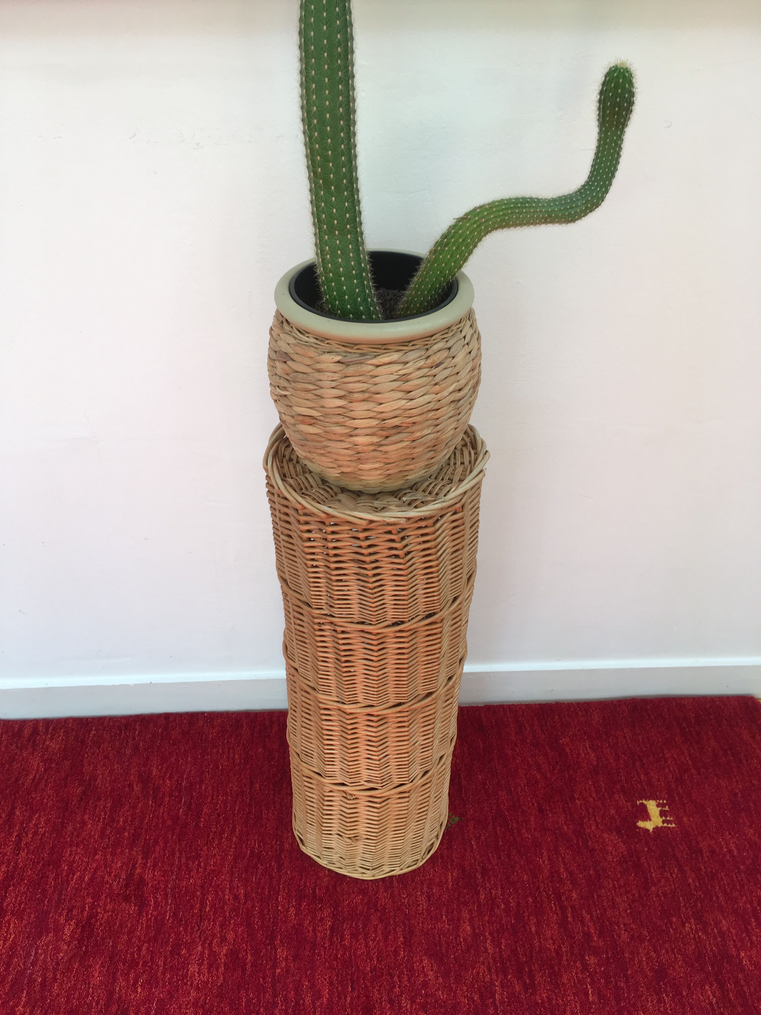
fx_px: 850
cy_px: 508
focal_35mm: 29
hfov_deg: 48.2
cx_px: 380
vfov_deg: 61.7
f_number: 2.2
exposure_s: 1/50
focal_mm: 4.15
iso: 32
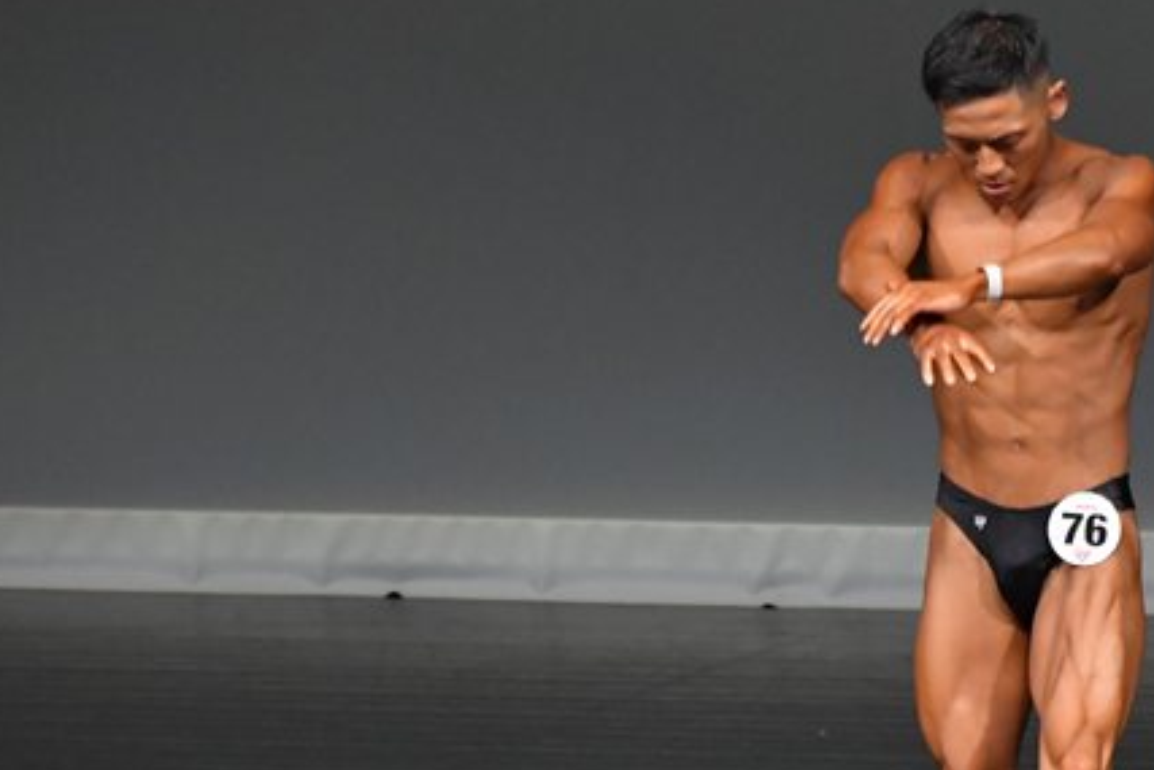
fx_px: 21804
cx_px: 942
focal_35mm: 680
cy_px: 575
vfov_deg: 2.0
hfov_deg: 3.0
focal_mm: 250
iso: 4000
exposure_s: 1/400
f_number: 5.6
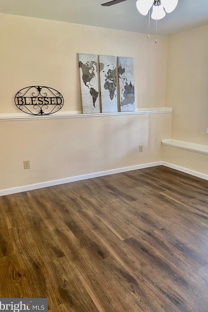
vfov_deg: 65.5
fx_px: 243
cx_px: 116
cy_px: 154
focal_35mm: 28
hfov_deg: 46.3
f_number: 1.8
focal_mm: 4.25
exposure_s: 1/60
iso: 125
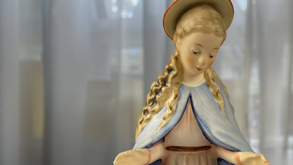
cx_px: 193
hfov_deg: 43.2
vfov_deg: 24.5
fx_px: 365
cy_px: 156
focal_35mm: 47
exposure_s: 1/223
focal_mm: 5.1
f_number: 1.6
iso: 32
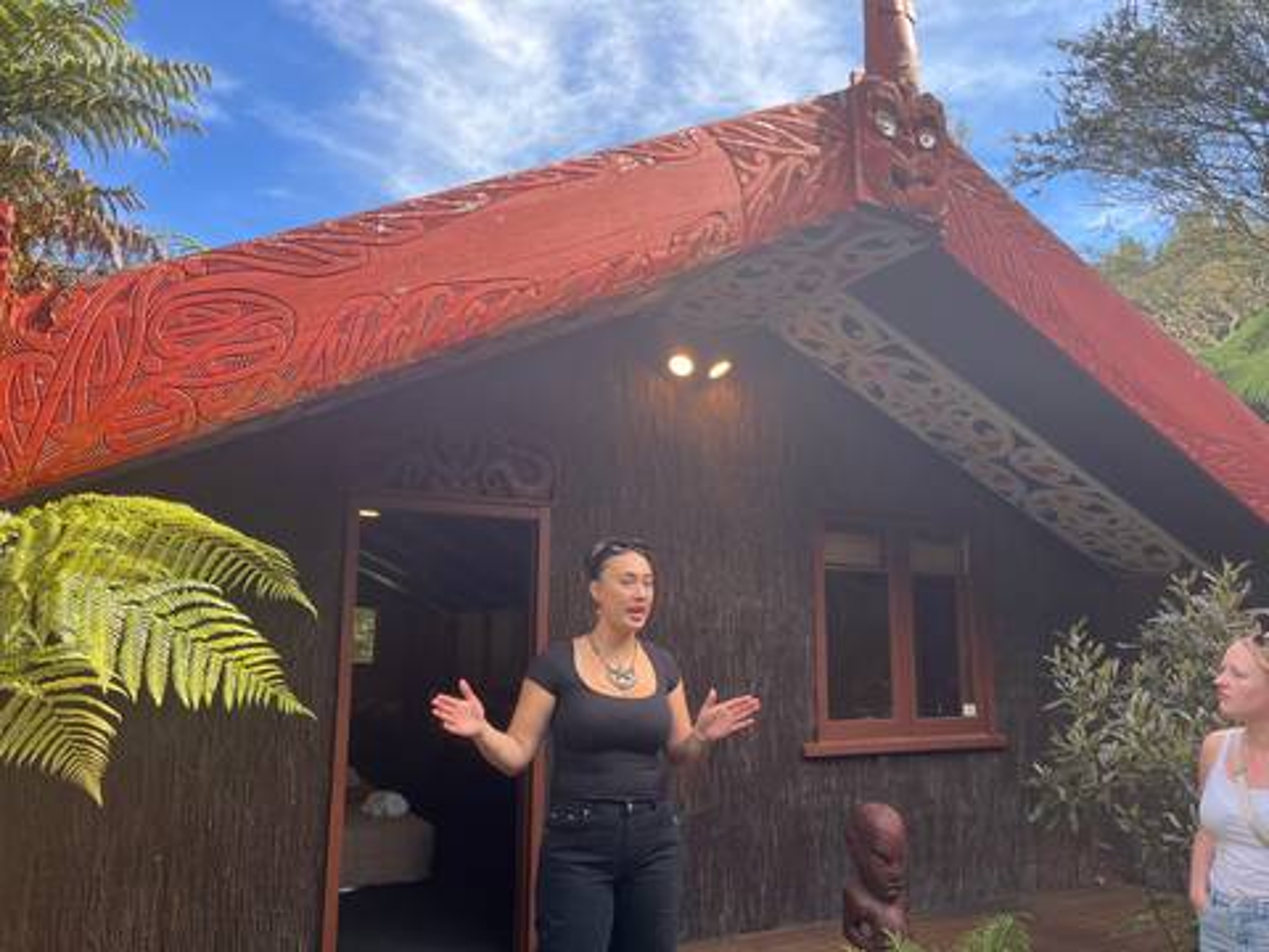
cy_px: 476
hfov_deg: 67.3
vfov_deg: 53.1
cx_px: 634
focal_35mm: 26
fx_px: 953
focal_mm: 5.1
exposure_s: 1/394
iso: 50
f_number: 1.6
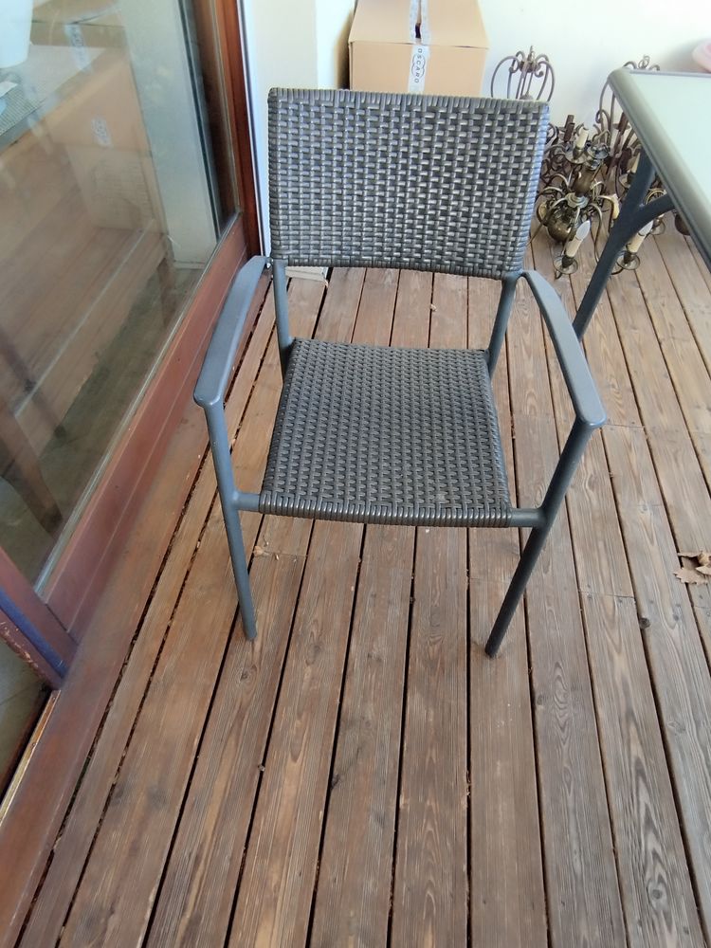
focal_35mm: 16
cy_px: 474
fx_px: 438
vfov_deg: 94.5
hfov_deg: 78.1
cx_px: 356
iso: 90
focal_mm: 1.65
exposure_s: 1/100
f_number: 2.2
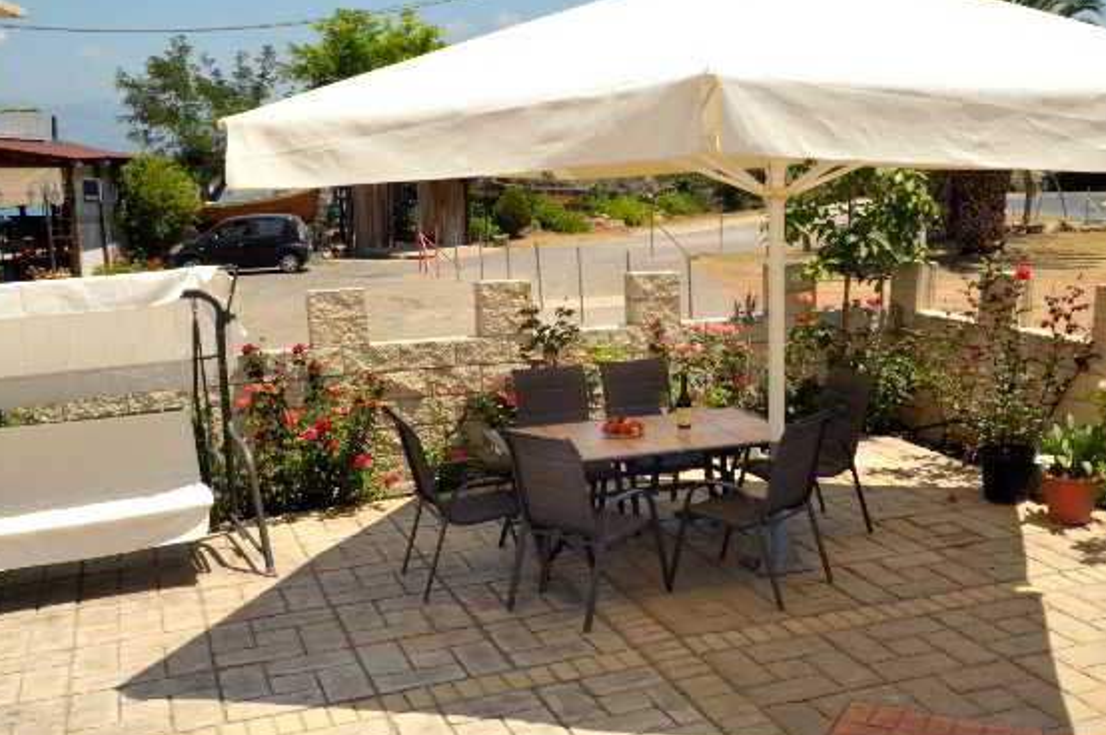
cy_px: 426
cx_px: 627
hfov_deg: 49.5
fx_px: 1197
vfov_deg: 34.1
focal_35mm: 39
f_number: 11
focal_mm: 18
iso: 250
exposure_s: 1/250
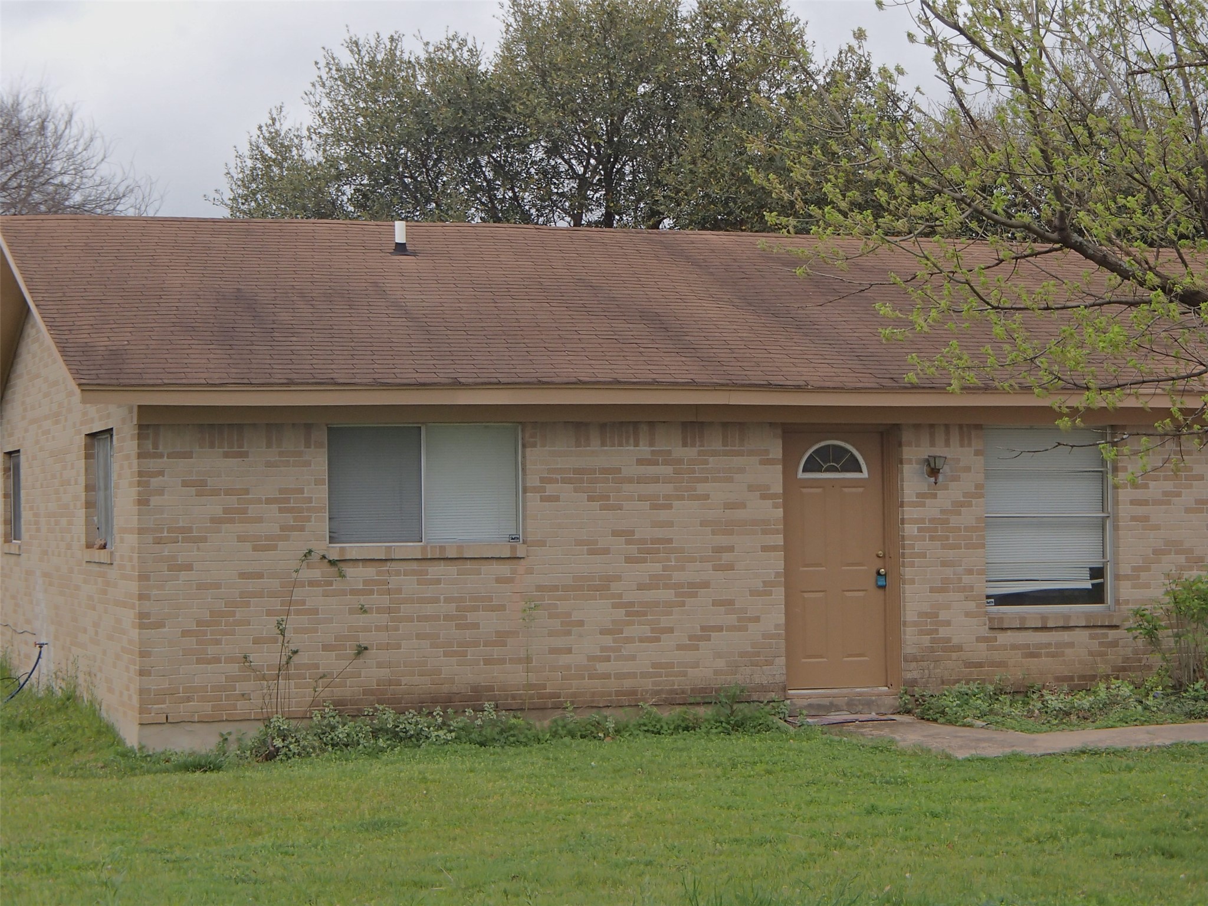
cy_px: 453
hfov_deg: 28.6
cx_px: 604
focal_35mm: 68
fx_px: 2373
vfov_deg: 21.6
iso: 100
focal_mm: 12.26
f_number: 5.5
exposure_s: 1/160
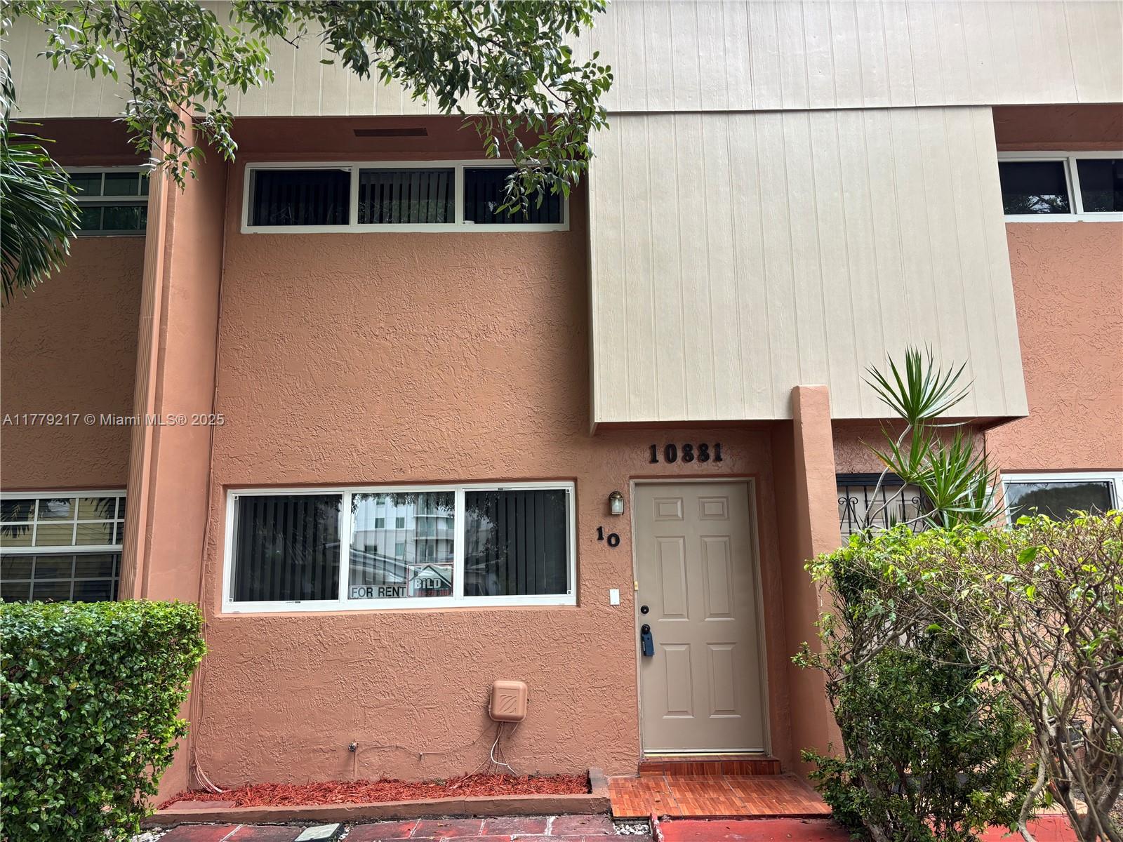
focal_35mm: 26
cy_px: 421
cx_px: 562
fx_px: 843
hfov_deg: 67.3
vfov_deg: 53.1
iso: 32
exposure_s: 1/132
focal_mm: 5.96
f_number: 1.6
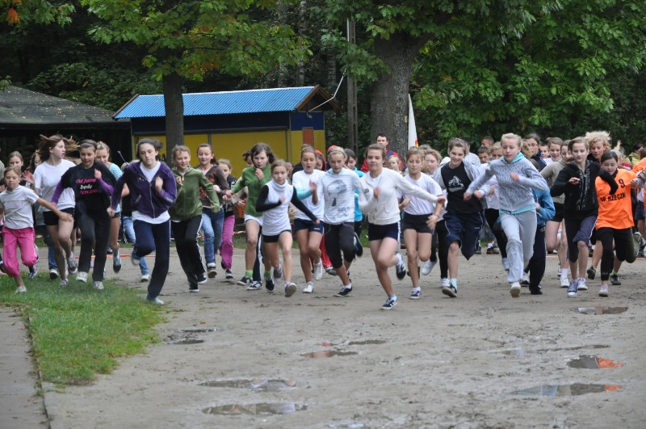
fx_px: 2285
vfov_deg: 10.7
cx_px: 323
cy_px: 214
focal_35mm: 128
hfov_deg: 16.1
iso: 1000
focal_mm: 85
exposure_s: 1/125
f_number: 5.6
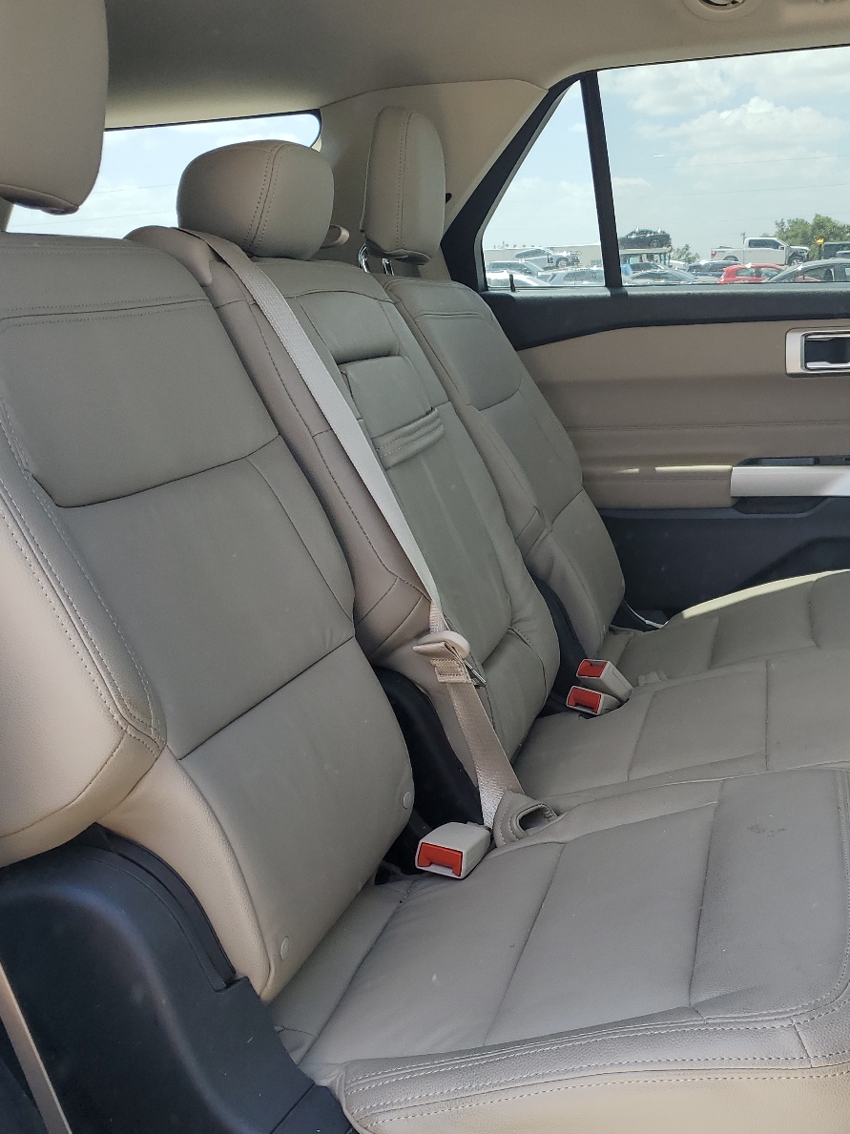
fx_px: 1147
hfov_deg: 40.0
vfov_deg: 52.6
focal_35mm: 35
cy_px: 567
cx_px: 585
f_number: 1.5
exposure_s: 1/370
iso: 50
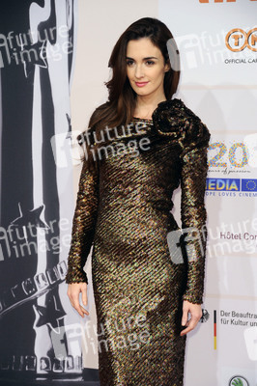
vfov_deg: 20.4
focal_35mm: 100
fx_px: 1073
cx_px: 128
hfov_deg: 13.7
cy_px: 193
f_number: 5.6
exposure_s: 1/160
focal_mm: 100
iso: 1000
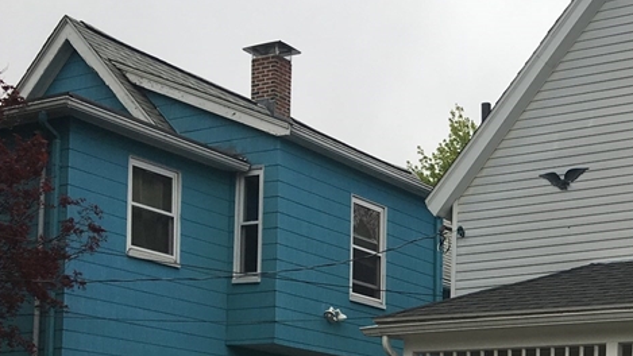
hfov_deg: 28.3
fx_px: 1158
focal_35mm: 69
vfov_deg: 16.8
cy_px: 423
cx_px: 661
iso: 25
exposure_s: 1/549
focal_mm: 4.15
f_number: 2.2
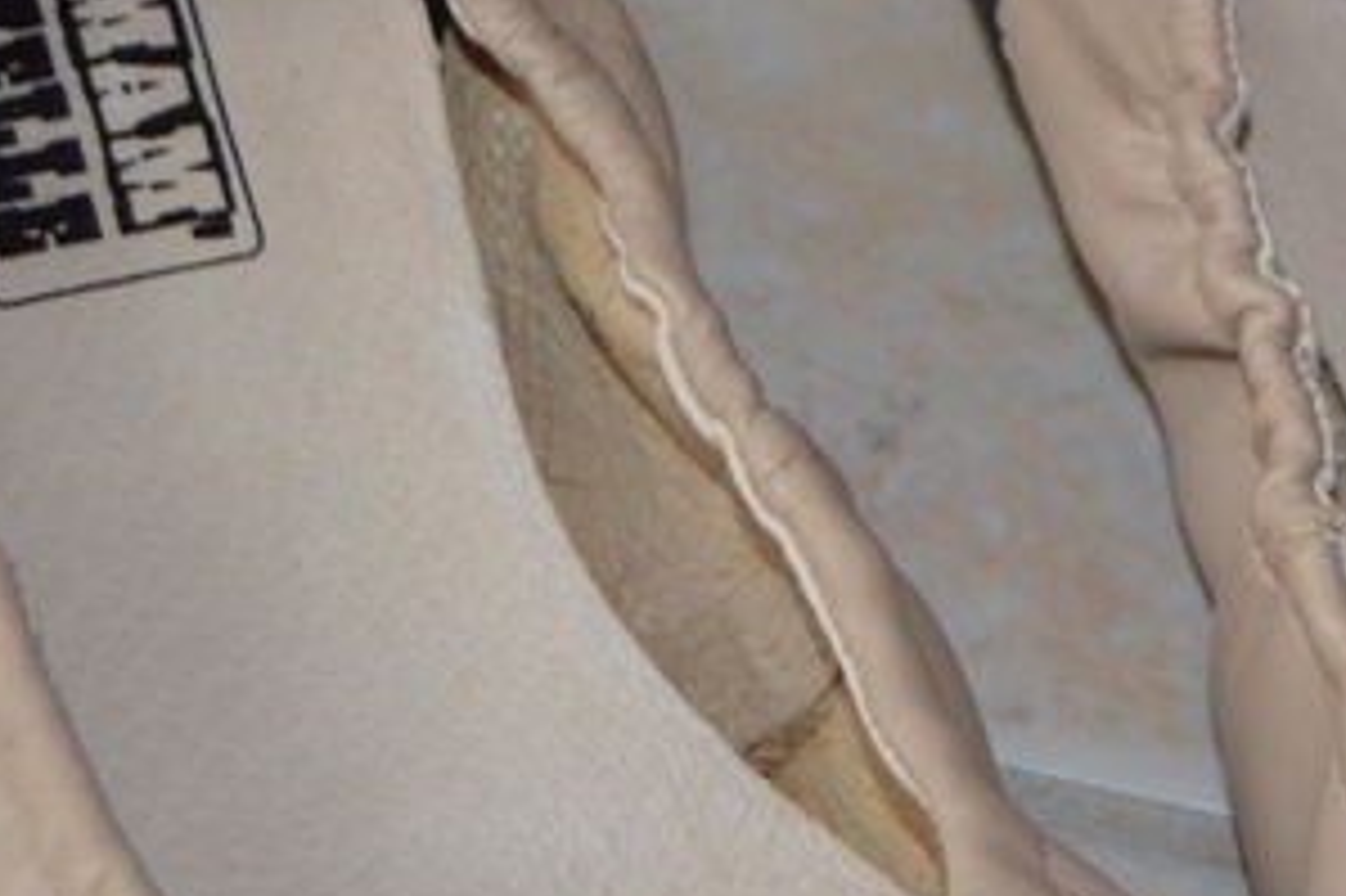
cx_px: 1652
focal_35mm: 201
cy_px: 480
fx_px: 7511
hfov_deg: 10.1
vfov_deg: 6.8
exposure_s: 1/60
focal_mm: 40
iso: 900
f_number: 5
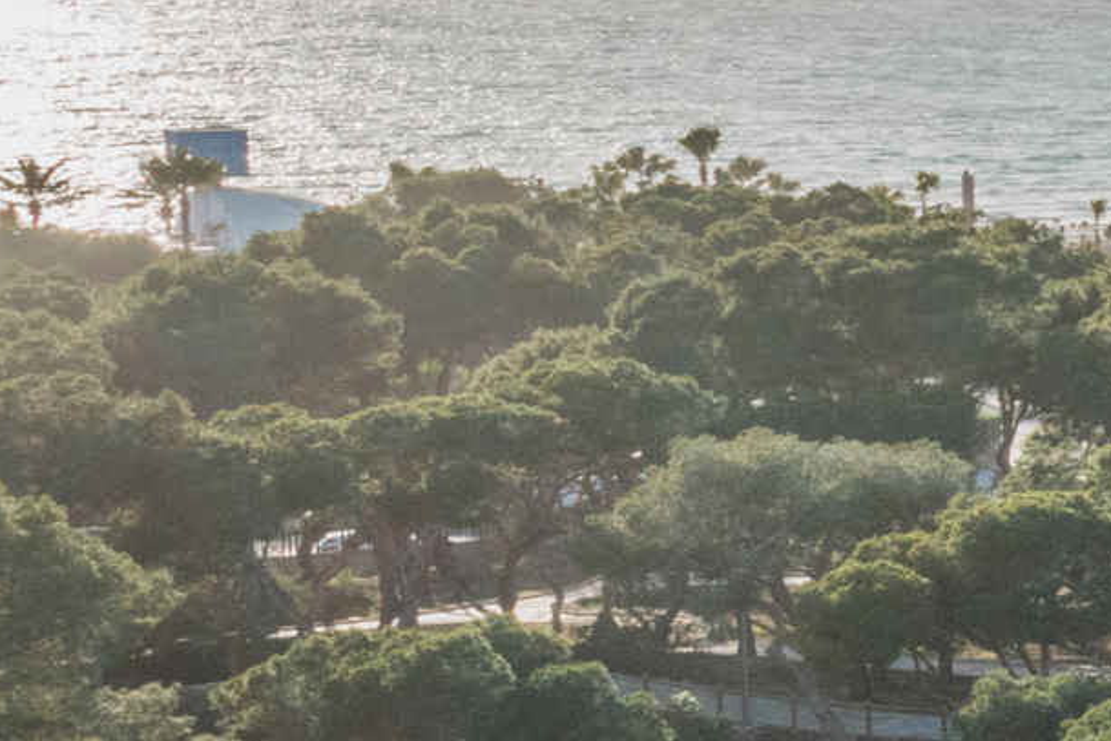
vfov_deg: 10.6
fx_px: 3919
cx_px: 3311
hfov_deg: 10.9
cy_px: 836
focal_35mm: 127
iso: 250
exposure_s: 1/180
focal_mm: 21
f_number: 16
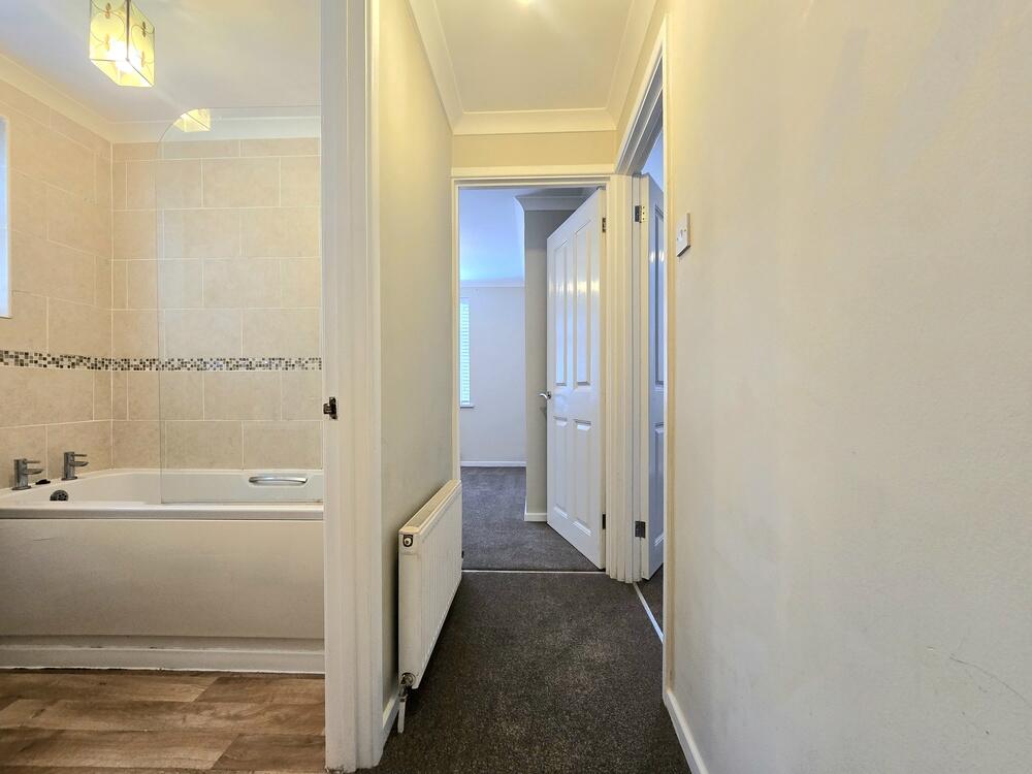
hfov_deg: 106.2
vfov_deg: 89.9
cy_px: 387
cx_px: 516
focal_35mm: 13
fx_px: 388
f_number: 2.2
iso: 200
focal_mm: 2.2
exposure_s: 1/50.3
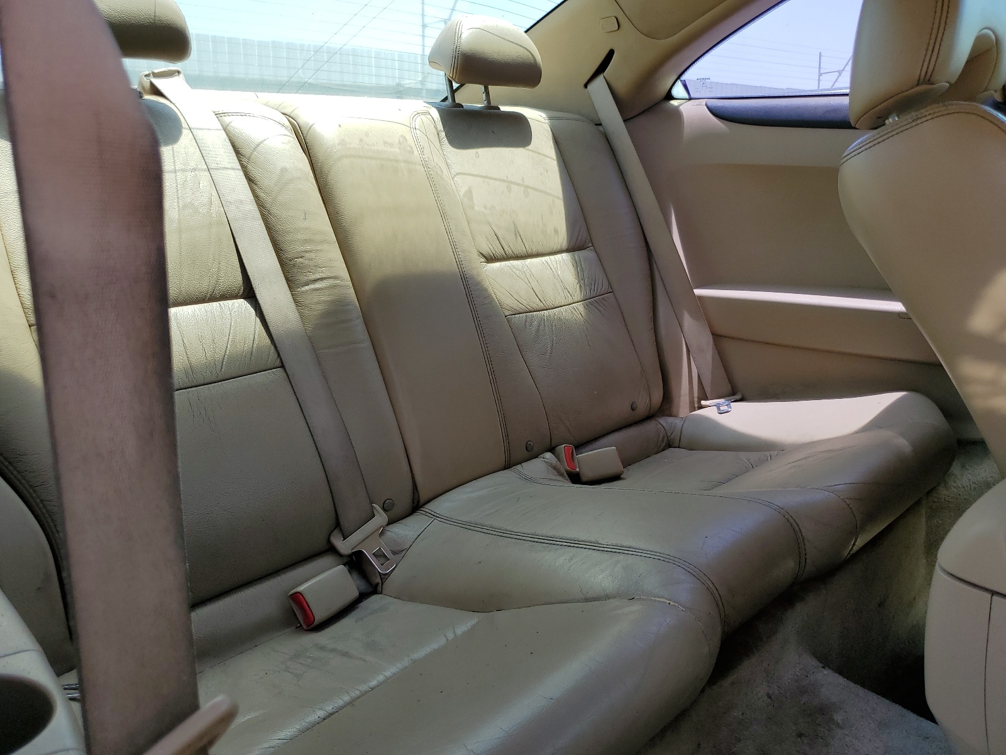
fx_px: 756
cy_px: 378
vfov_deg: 53.1
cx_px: 503
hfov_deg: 67.3
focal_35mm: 26
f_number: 1.5
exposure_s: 1/769
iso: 50
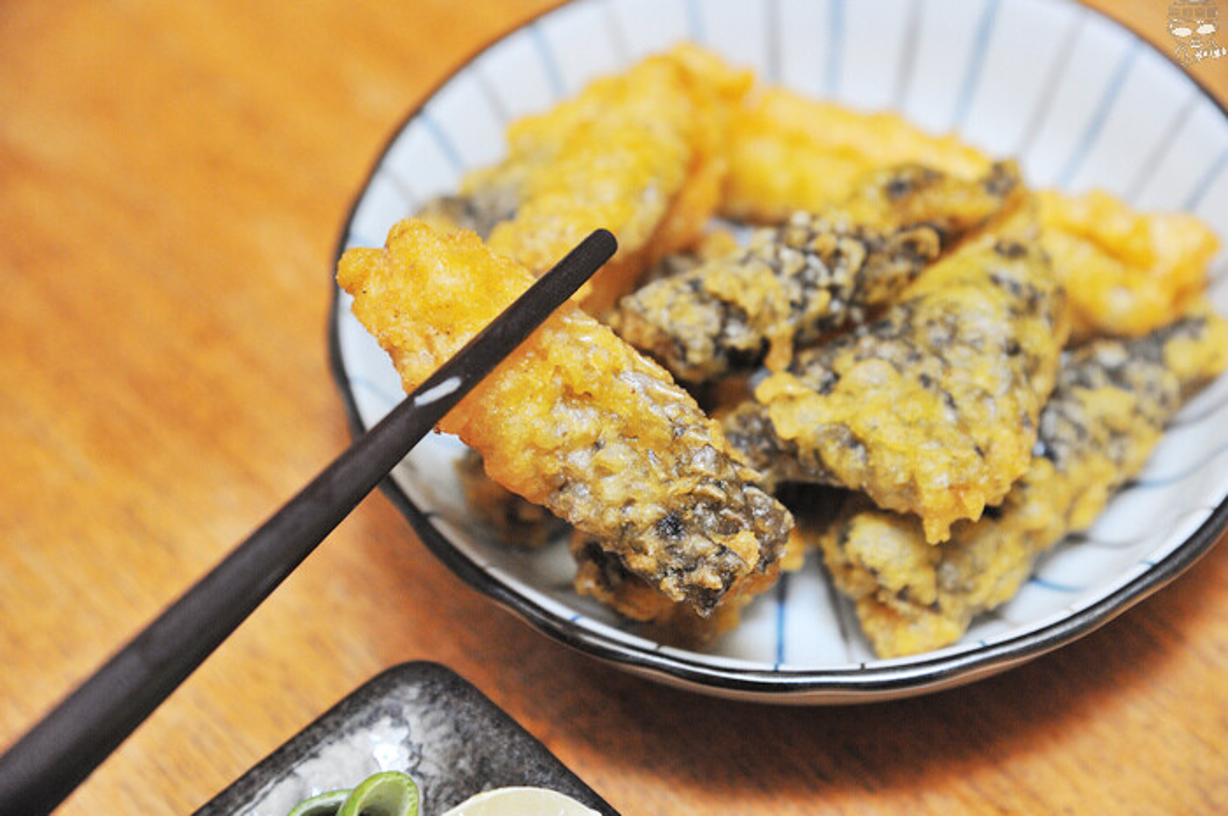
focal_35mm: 105
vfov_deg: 13.0
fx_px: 3577
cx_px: 614
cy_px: 408
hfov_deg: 19.5
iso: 3200
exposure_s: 1/60
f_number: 5.6
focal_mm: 105
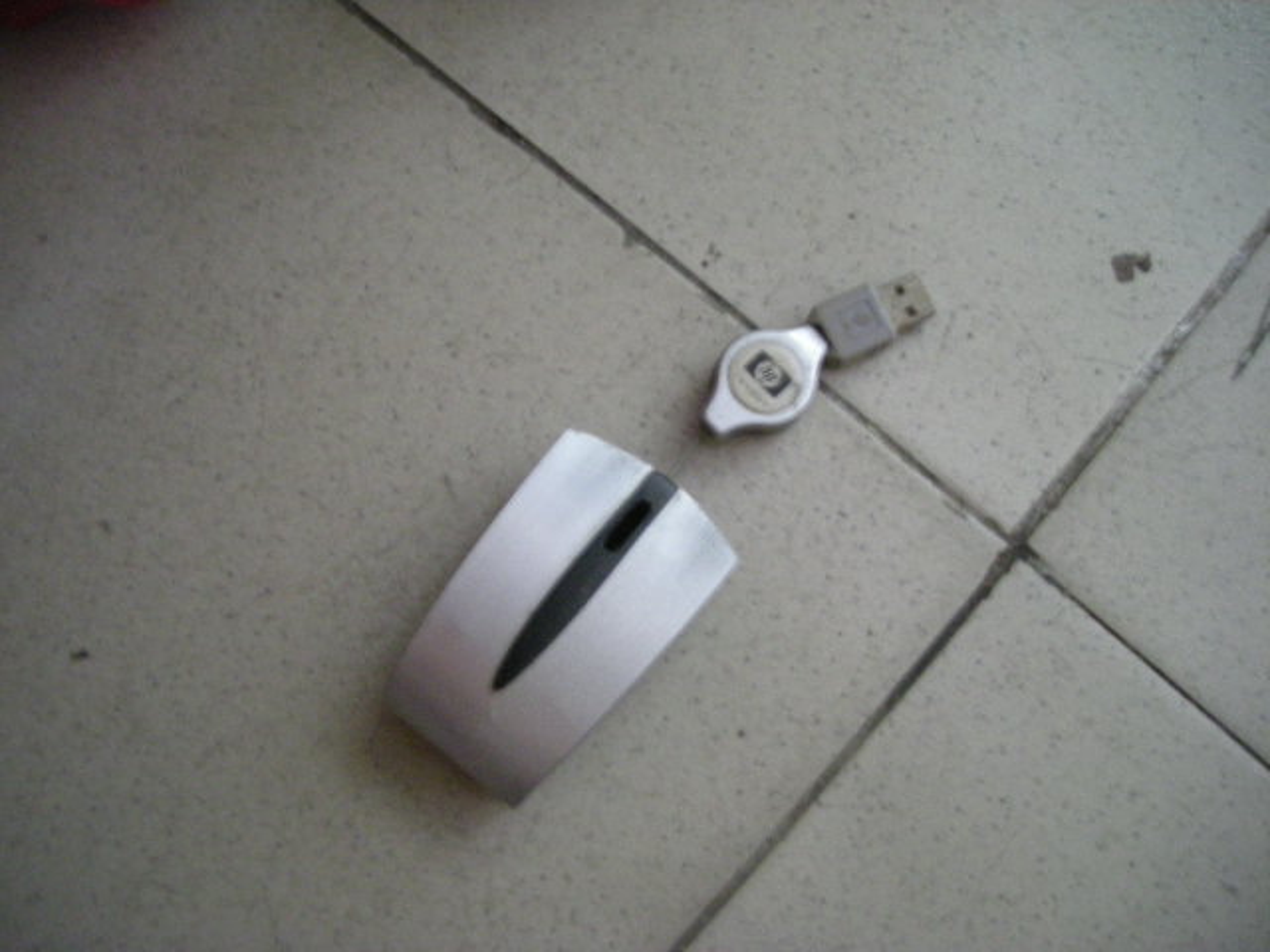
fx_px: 1284
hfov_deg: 52.6
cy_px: 476
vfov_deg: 40.7
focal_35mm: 35
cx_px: 635
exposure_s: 1/8
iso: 400
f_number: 2.8
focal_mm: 5.7
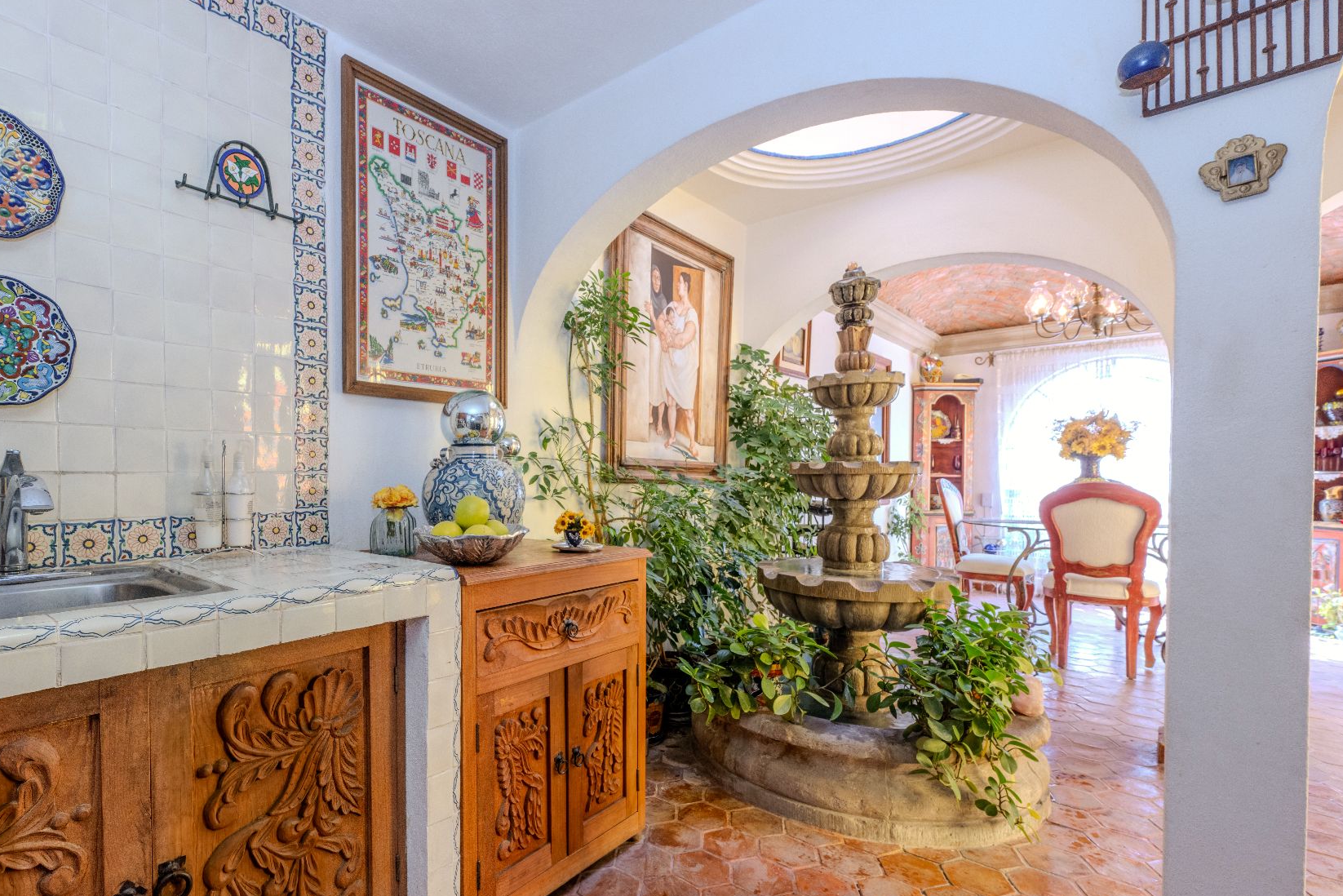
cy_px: 485
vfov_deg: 70.3
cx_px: 545
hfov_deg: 92.2
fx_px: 634
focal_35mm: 17
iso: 500
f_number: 9
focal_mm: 14
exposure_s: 1/20
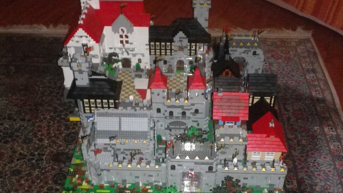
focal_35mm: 51
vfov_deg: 23.4
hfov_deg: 40.6
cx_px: 171
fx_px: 464
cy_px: 131
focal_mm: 6.36
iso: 800
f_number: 3.9
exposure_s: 1/50
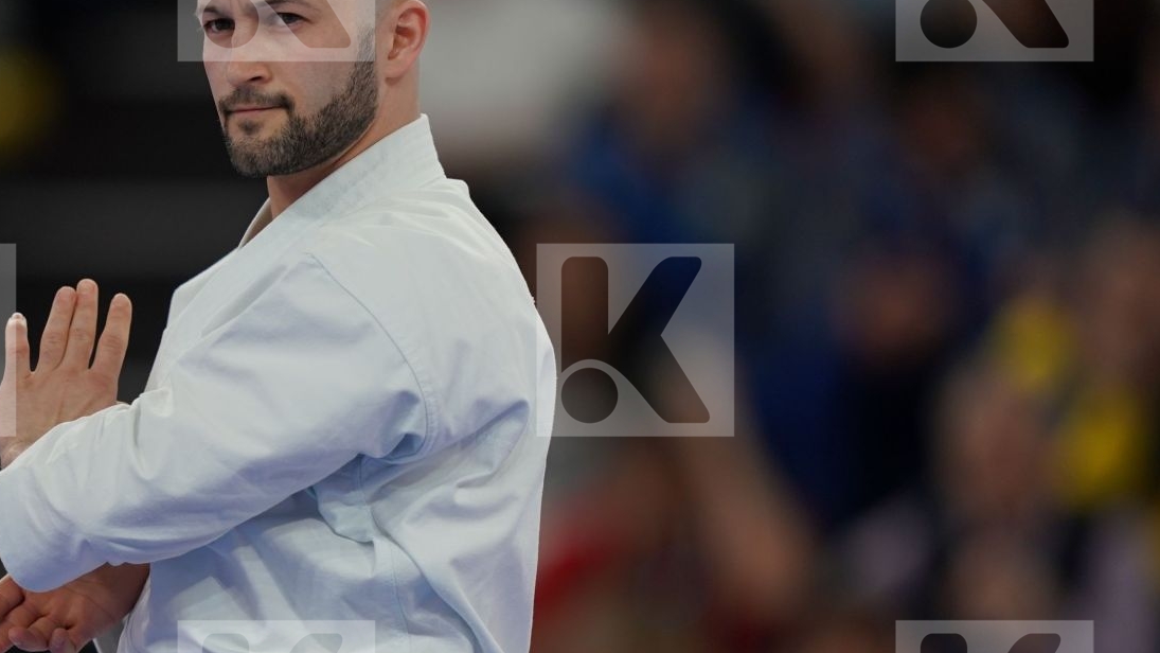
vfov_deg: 1.8
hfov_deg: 3.1
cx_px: 276
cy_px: 340
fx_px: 21193
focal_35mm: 689
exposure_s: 1/500
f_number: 2.8
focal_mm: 400
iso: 800
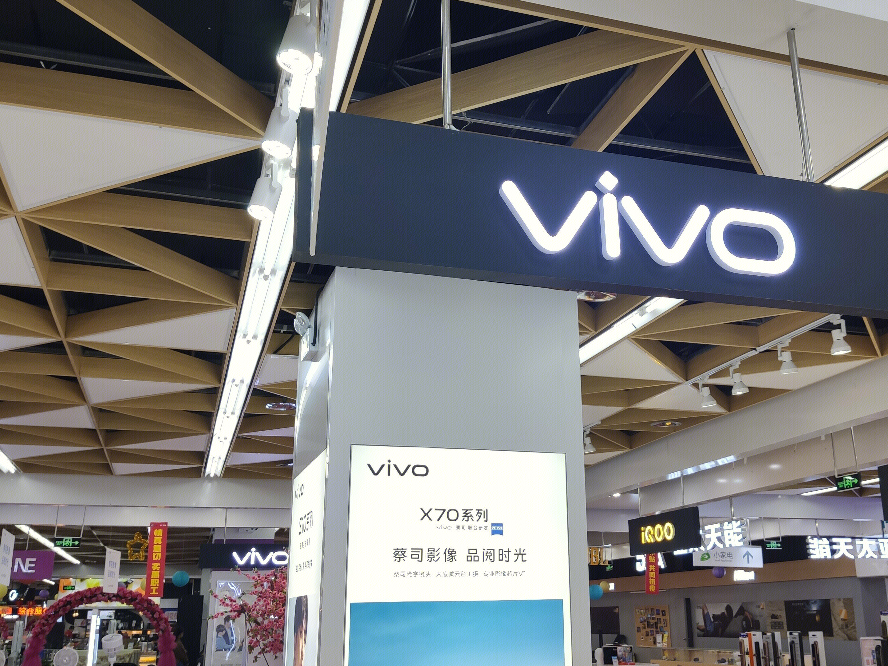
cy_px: 331
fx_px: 924
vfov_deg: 39.7
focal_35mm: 36
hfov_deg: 51.2
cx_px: 507
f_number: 1.75
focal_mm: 4.75
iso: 126
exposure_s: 1/100
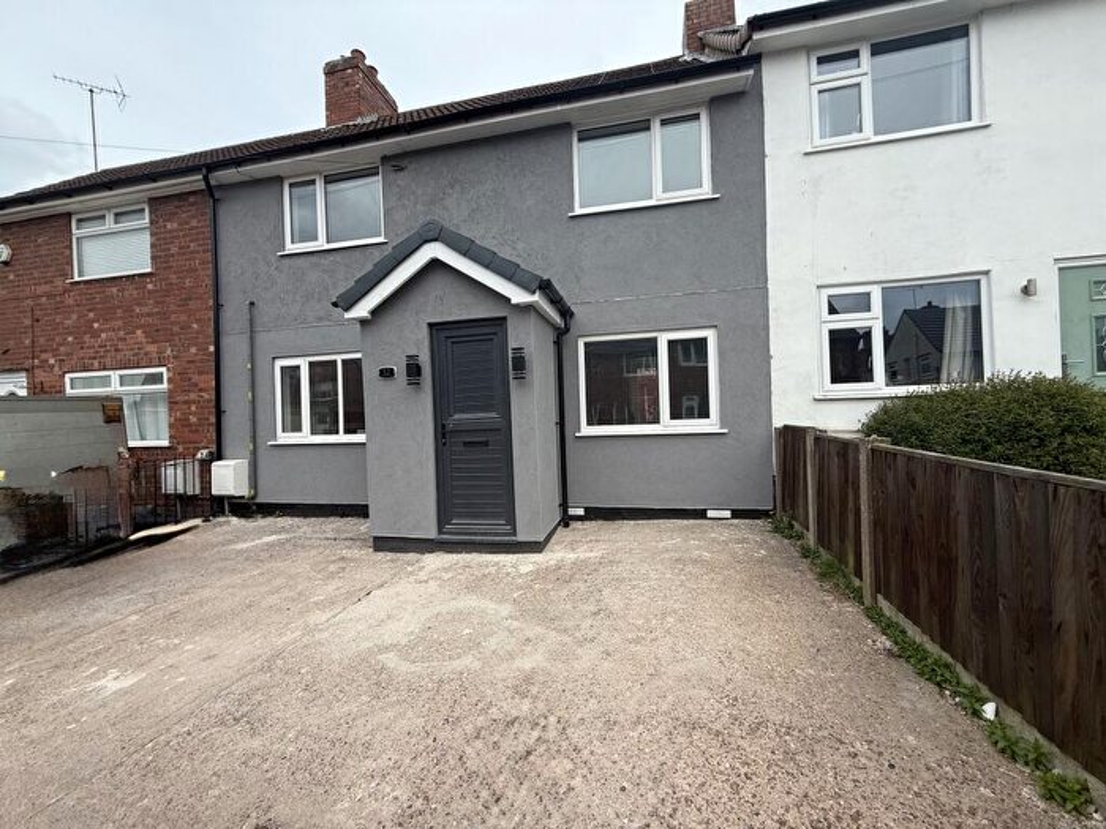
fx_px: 447
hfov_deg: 102.1
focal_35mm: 14
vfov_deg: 85.7
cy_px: 414
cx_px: 553
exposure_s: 1/830
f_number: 2.2
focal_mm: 2.22
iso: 50
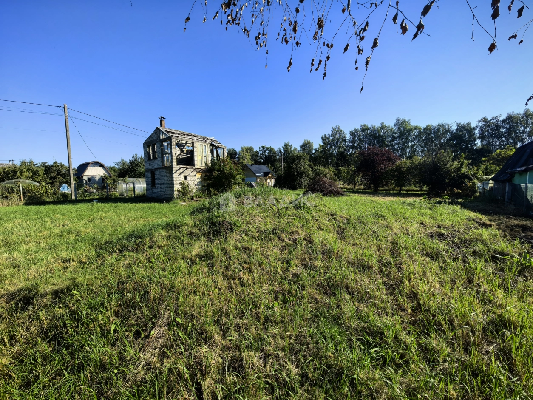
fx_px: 200
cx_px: 266
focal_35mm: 13
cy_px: 200
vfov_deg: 89.9
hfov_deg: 106.2
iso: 50
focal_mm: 1.76
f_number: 2.2
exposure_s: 1/1250
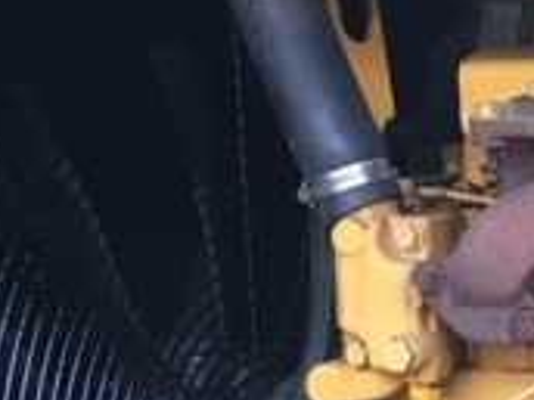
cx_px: 671
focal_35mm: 108
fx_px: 1666
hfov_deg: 17.2
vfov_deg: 13.3
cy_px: 481
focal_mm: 4.15
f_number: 2.2
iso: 32
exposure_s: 1/40
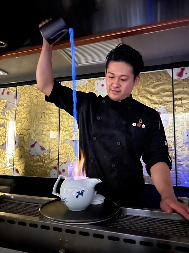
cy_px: 126
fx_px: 189
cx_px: 94
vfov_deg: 67.3
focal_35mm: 26
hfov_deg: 53.1
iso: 2500
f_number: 1.5
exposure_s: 1/15
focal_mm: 5.7
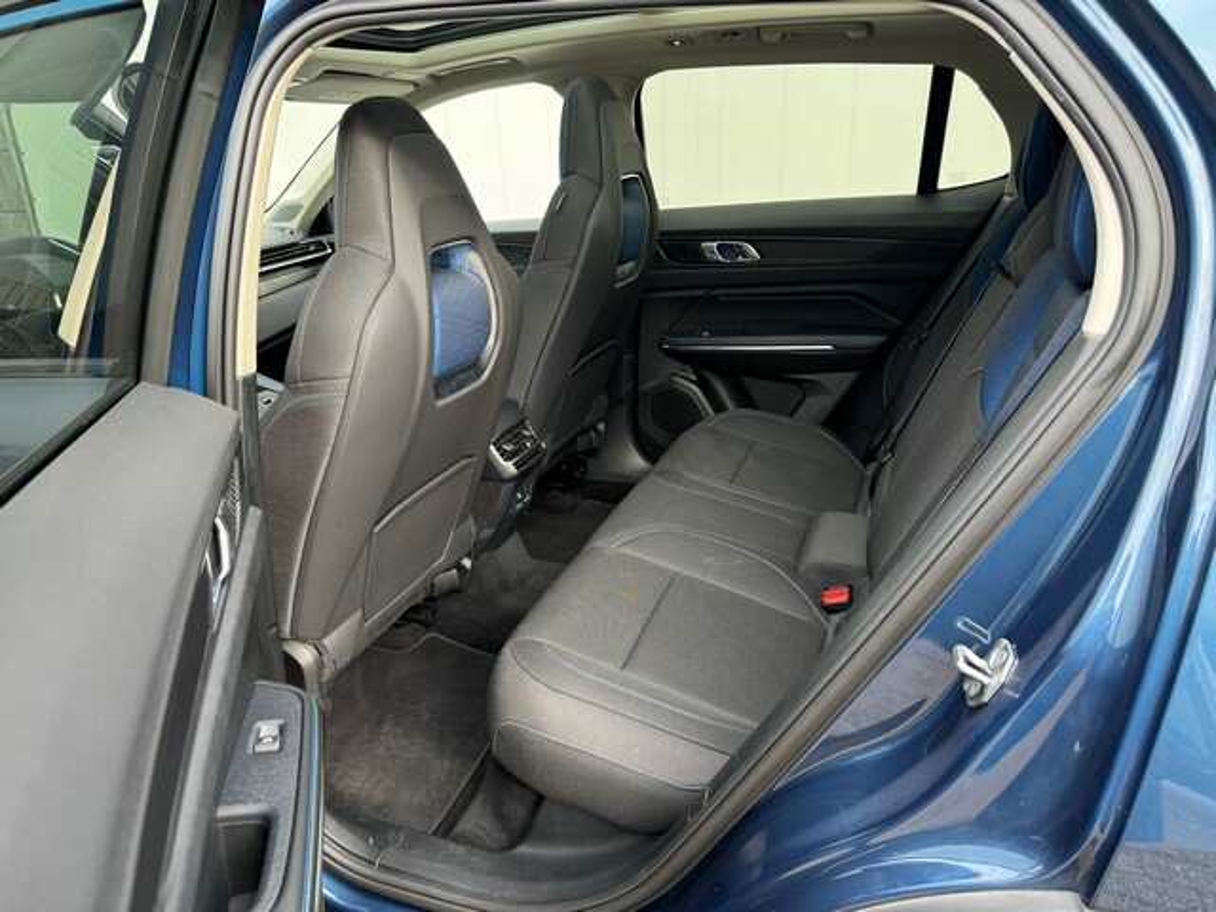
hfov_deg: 71.6
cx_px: 608
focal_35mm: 24
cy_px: 456
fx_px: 843
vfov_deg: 56.8
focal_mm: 6.76
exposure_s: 1/121
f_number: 1.78
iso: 125
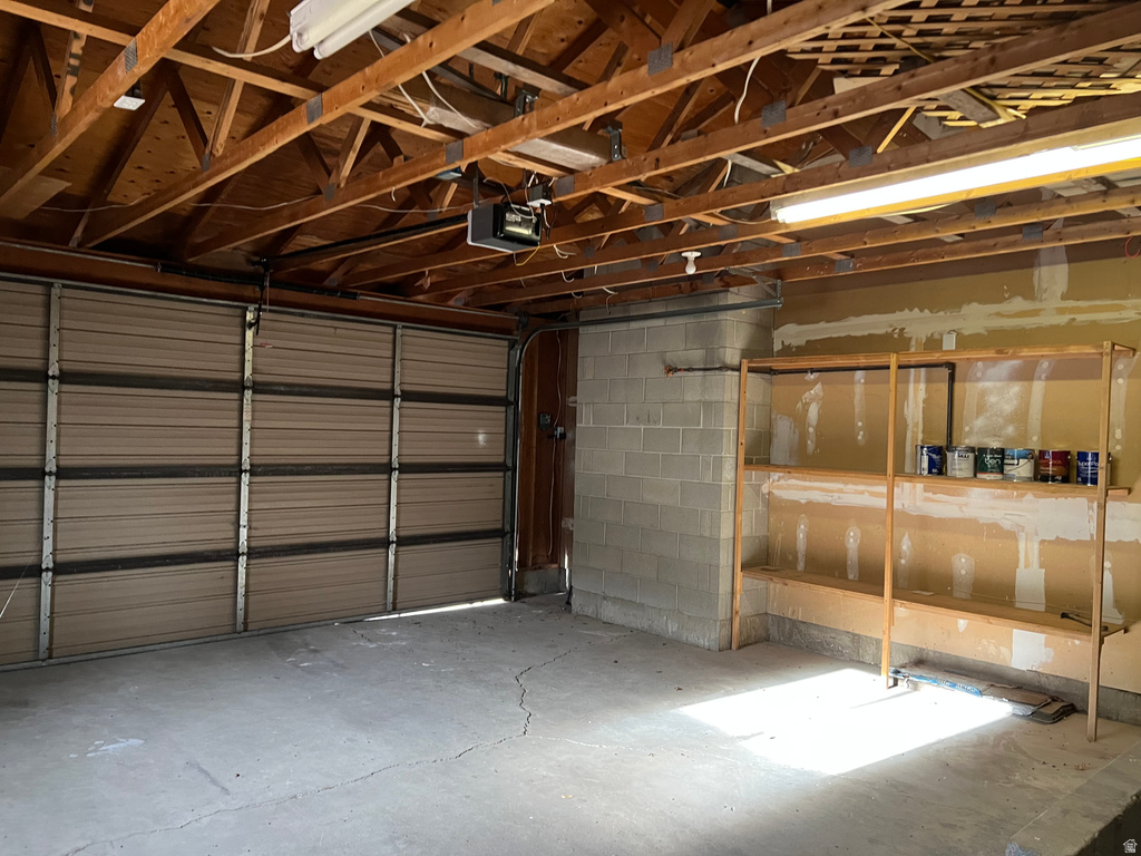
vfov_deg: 53.1
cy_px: 428
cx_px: 570
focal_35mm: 26
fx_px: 857
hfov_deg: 67.3
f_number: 1.5
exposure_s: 1/60
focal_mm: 5.7
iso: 320
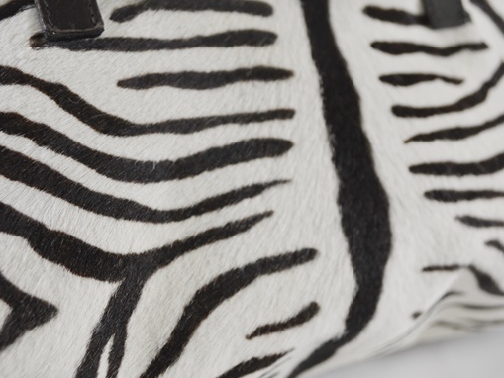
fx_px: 743
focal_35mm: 51
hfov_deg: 37.5
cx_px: 236
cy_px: 191
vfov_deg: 28.6
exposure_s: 1/100
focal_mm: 30
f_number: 5
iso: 400
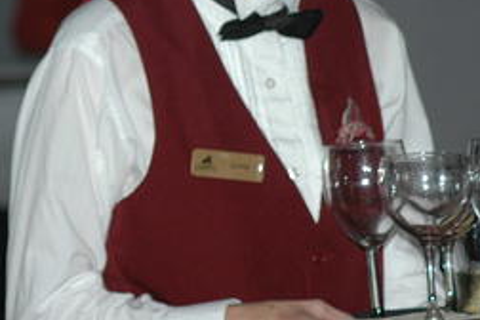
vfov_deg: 3.8
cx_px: -122
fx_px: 4830
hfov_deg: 5.7
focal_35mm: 362
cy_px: -34
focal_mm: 95
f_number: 4.2
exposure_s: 1/60
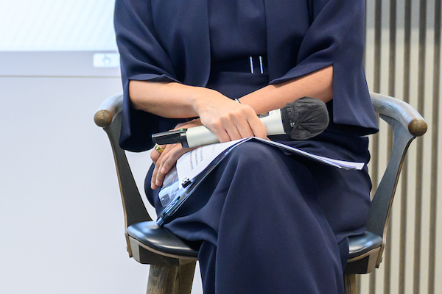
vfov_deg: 10.2
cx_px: -138
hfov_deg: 14.6
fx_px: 1646
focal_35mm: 134
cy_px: 125
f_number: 2.8
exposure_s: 1/250
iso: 1250
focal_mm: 32.5
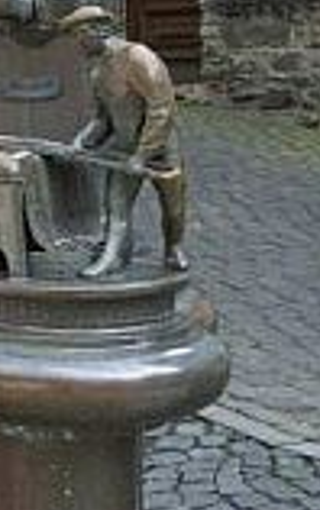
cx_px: -155
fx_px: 1644
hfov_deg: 10.7
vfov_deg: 17.6
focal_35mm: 118
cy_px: 203
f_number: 5
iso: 100
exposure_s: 1/160
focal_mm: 10.09
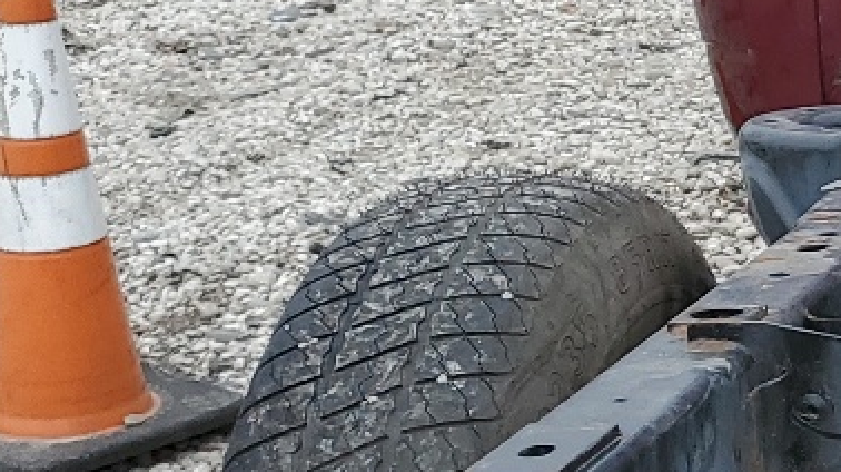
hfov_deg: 15.4
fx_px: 2674
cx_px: 1506
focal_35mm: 120
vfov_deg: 10.1
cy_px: 122
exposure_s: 1/2500
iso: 50
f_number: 1.5
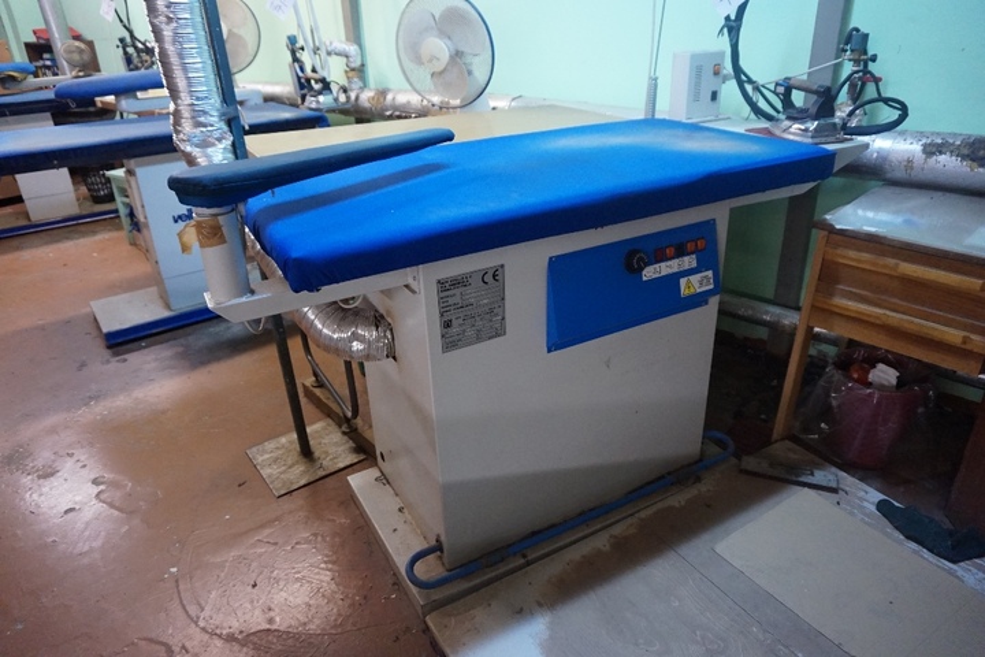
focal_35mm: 24
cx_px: 492
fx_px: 657
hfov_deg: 73.7
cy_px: 328
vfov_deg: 53.1
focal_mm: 16
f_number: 3.5
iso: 3200
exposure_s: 1/100
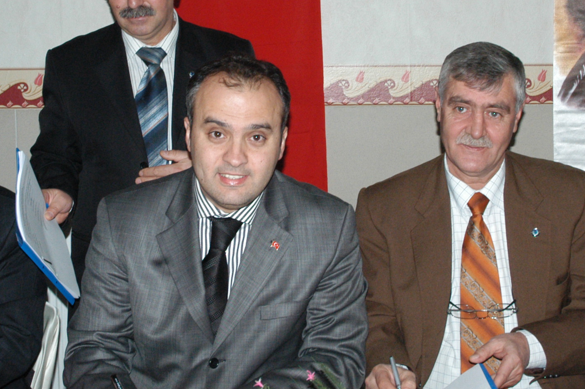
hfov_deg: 26.3
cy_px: 111
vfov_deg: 17.6
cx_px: 356
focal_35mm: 77
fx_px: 1250
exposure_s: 1/60
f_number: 7.1
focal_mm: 24
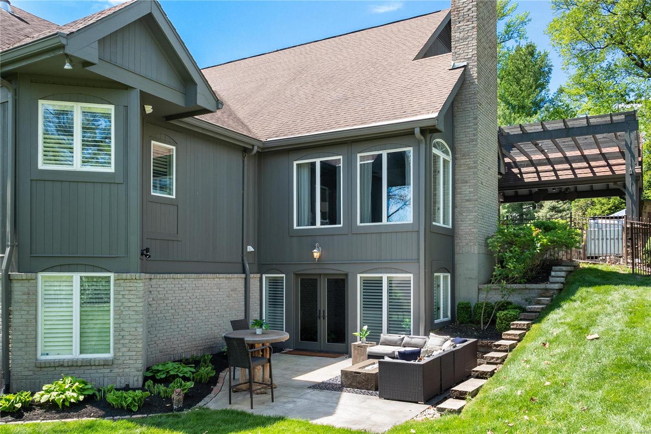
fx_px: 542
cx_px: 326
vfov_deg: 43.6
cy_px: 217
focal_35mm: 30
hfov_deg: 61.9
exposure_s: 1/200
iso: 400
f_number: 8
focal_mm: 15
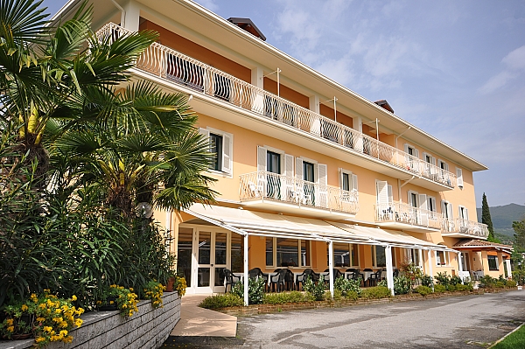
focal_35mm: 30
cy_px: 174
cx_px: 262
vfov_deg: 43.5
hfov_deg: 62.0
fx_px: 437
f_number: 10
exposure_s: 1/400
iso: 200
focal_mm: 20
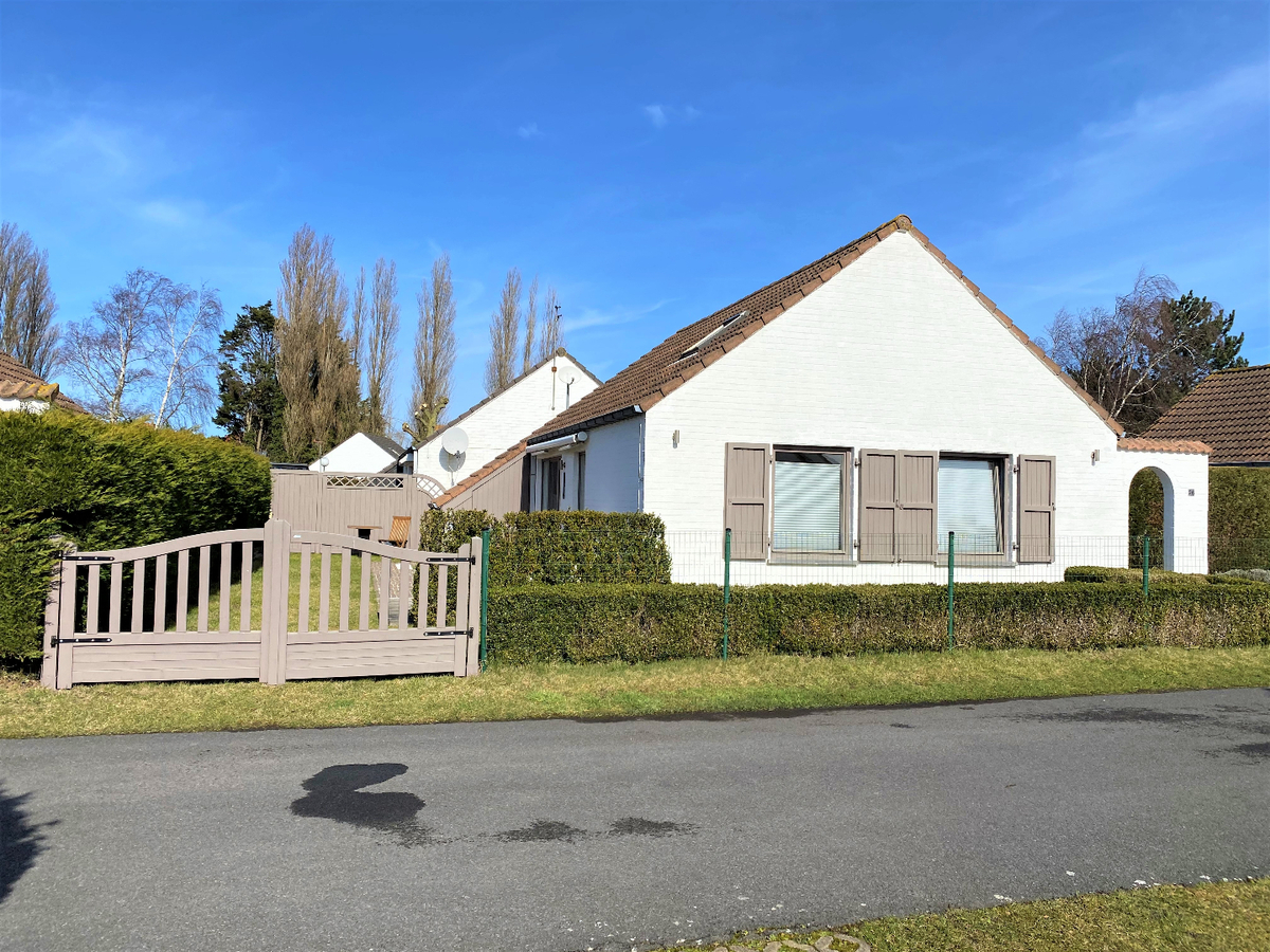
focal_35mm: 26
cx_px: 635
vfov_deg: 53.1
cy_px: 476
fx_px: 954
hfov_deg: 67.3
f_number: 1.8
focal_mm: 4.25
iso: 32
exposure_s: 1/5495
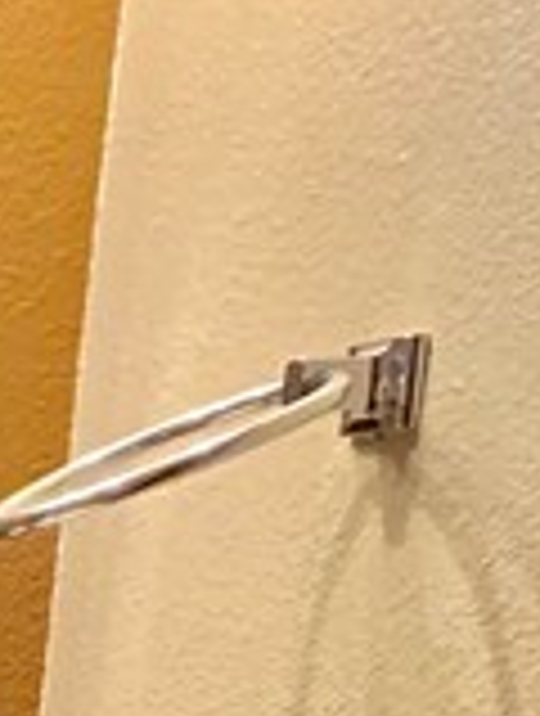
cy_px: 1545
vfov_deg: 10.6
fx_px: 3460
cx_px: -1179
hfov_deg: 7.6
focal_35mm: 167
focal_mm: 4.25
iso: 500
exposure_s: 1/30
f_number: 1.8
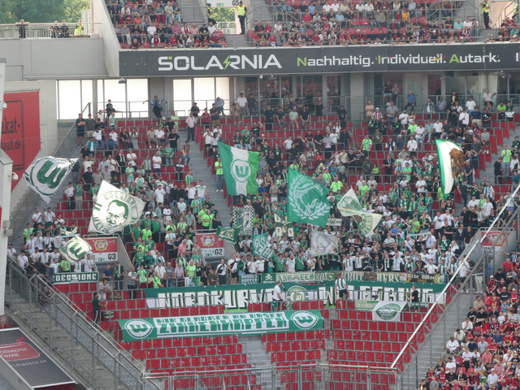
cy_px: 195
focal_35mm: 172
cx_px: 260
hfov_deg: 11.5
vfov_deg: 8.6
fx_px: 2584
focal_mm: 30.9
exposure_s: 1/80
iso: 100
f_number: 5.6
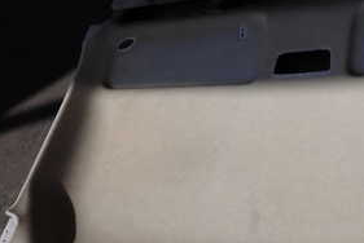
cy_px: 235
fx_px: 719
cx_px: 273
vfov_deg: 18.8
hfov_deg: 28.0
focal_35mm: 71
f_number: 9
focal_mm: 5.79
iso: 100
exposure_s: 1/250
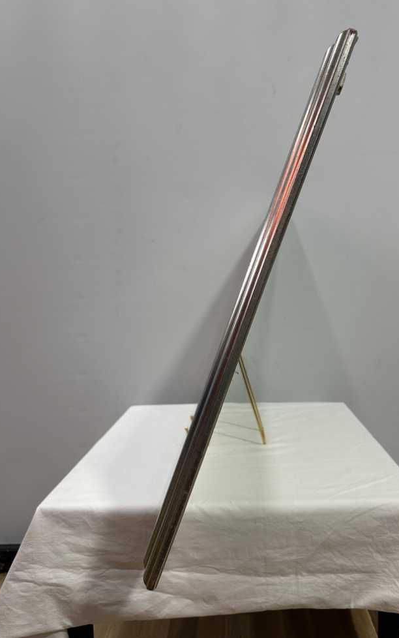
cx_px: 235
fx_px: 452
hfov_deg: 47.4
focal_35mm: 26
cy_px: 314
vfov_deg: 70.4
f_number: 1.8
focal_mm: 6.9
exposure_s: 1/100
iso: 160
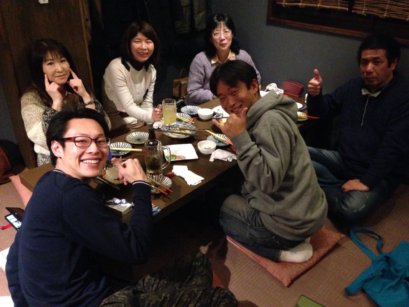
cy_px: 154
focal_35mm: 33
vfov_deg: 42.9
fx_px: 390
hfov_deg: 55.4
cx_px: 204
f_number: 2.4
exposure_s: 1/15
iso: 800
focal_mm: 4.12
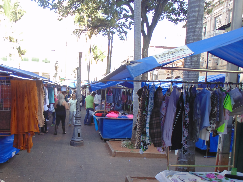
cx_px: 76
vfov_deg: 39.2
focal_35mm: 36
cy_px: 120
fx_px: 253
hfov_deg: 50.2
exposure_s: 1/60
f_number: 3.1
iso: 80
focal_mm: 4.5
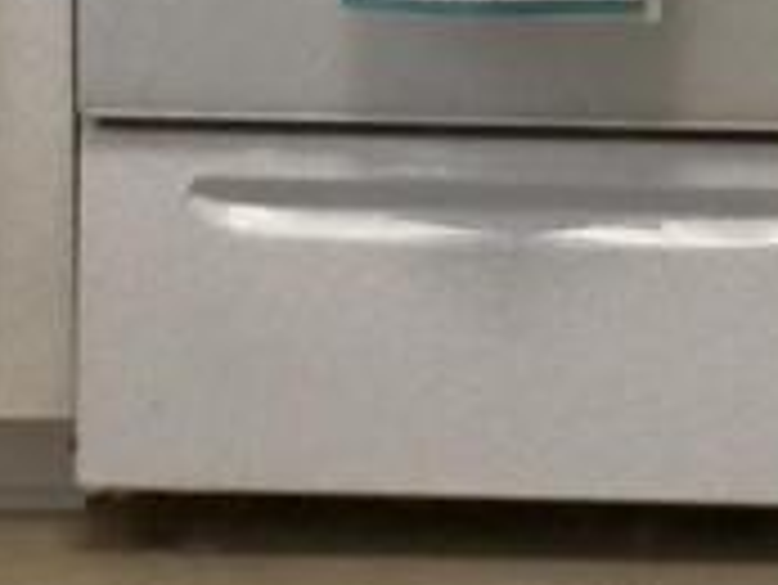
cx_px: 600
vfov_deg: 6.3
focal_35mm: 229
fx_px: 5150
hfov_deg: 8.6
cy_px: -644
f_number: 2.2
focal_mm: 4.15
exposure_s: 1/30
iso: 40
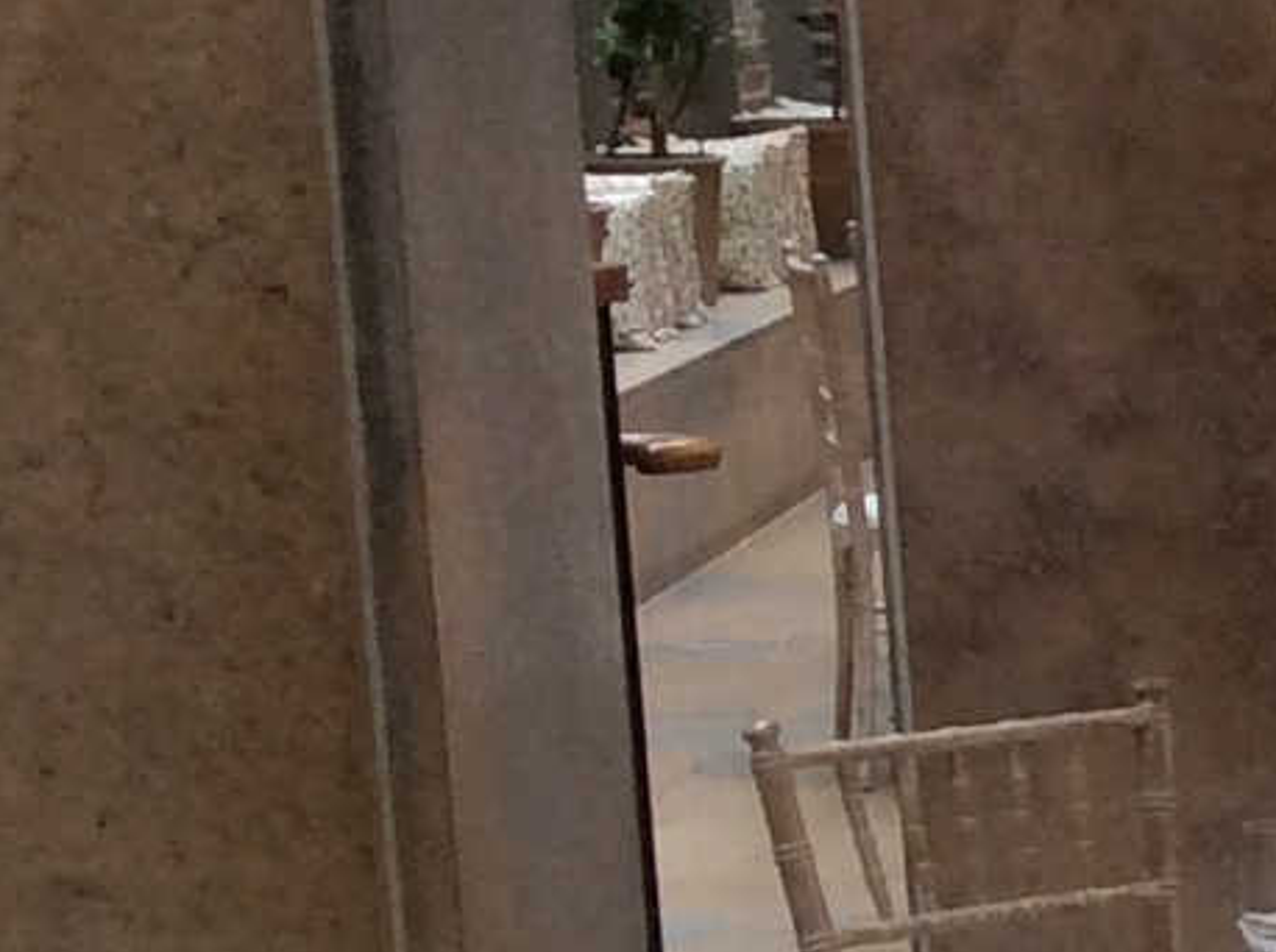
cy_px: 1130
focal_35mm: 181
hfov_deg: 9.2
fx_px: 6661
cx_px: 3538
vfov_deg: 8.1
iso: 40
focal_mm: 3.3
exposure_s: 1/100
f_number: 2.4
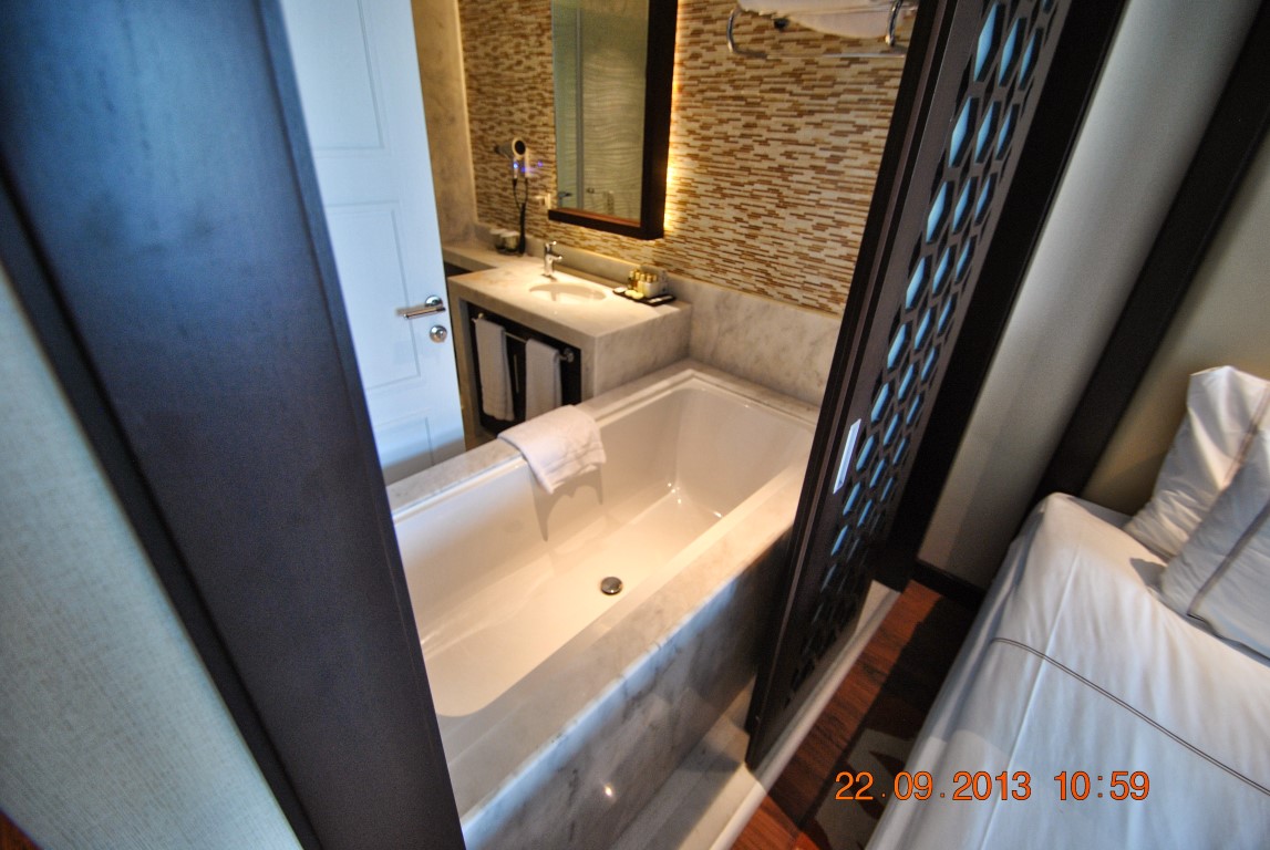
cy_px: 425
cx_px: 635
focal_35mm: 15
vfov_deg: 77.5
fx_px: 530
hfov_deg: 100.3
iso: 400
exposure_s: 1/20
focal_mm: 10
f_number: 3.5
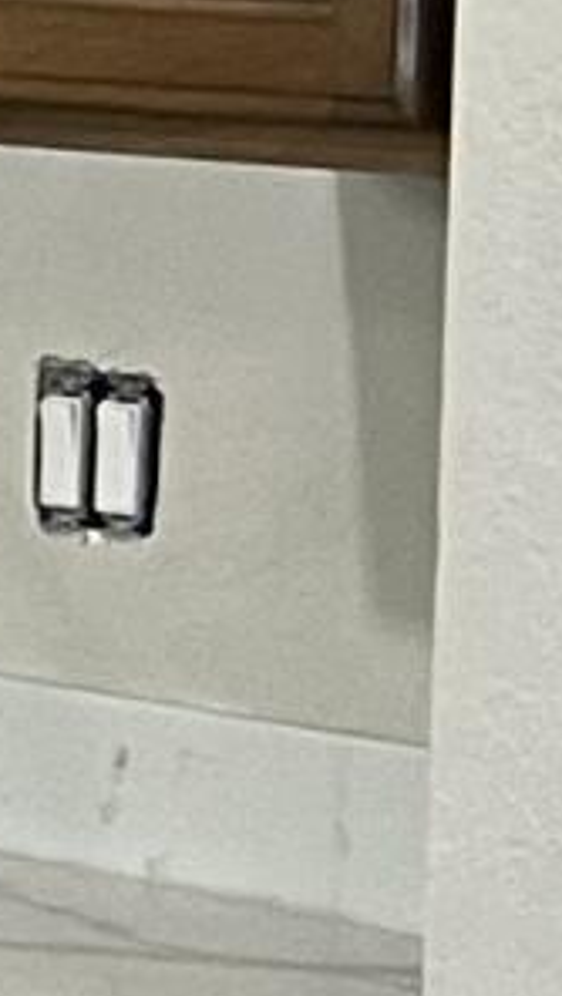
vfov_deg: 7.5
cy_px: -64
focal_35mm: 287
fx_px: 7586
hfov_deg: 3.2
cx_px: -4048
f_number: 1.5
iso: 100
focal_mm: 5.7
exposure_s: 1/60
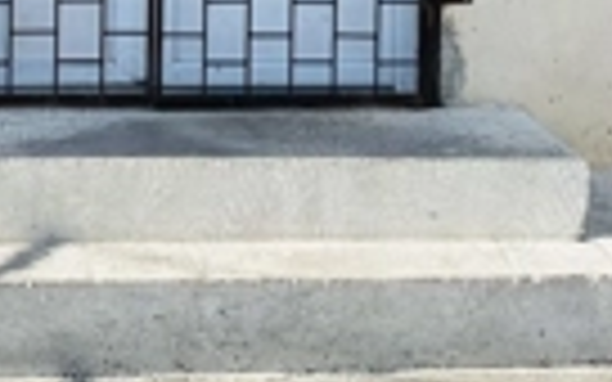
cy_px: -117
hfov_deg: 25.3
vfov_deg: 15.3
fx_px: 1351
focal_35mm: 81
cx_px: 162
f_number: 1.8
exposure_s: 1/2183
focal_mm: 4.25
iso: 32
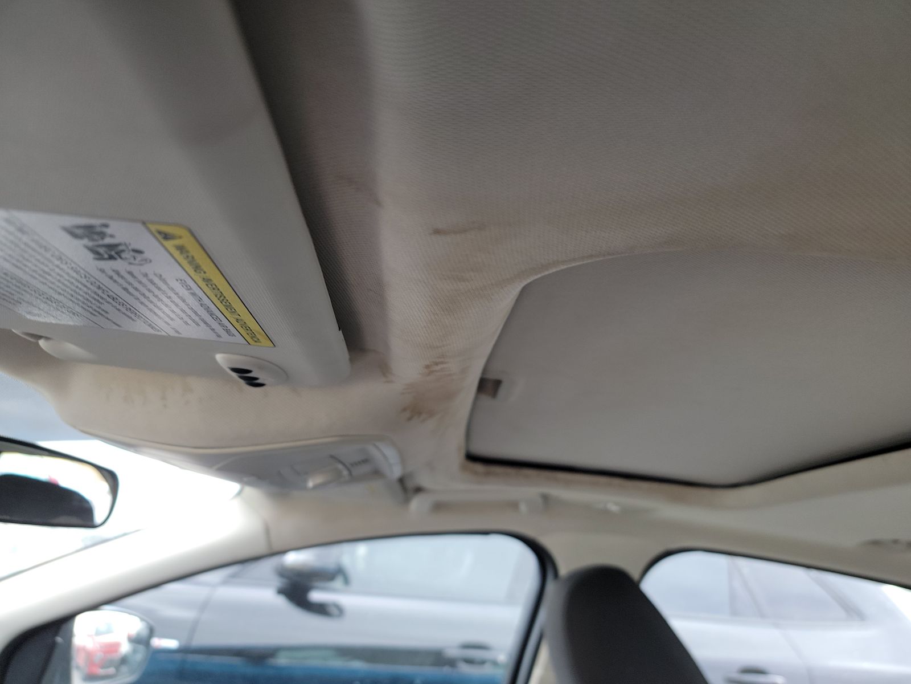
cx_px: 456
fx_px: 632
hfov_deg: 71.6
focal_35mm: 24
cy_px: 342
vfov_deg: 56.8
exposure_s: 1/59
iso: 86
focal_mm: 6.7
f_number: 1.8
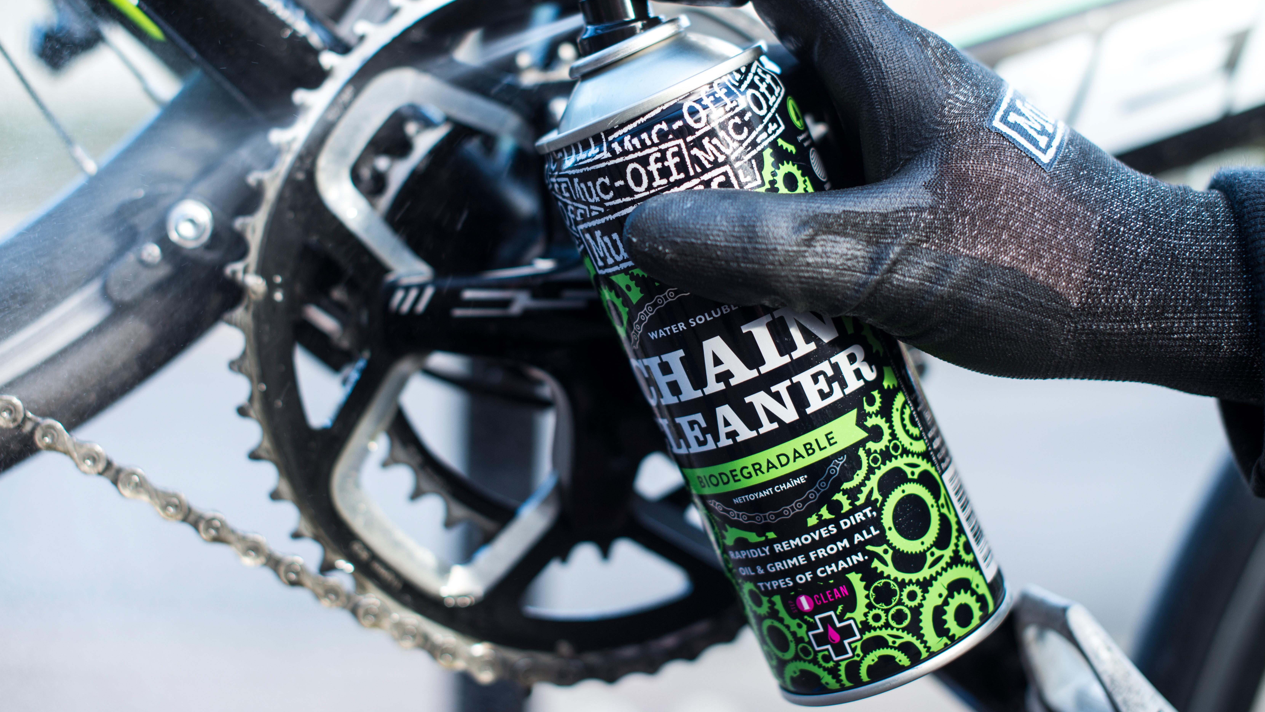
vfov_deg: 20.7
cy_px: 277
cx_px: 582
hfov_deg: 36.0
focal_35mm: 58
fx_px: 1946
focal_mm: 50
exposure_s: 1/250
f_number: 3.5
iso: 200
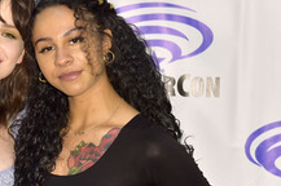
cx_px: 30
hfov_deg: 18.6
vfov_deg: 12.6
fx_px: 842
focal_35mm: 108
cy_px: 146
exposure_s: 1/250
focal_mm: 52
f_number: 4.5
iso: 320
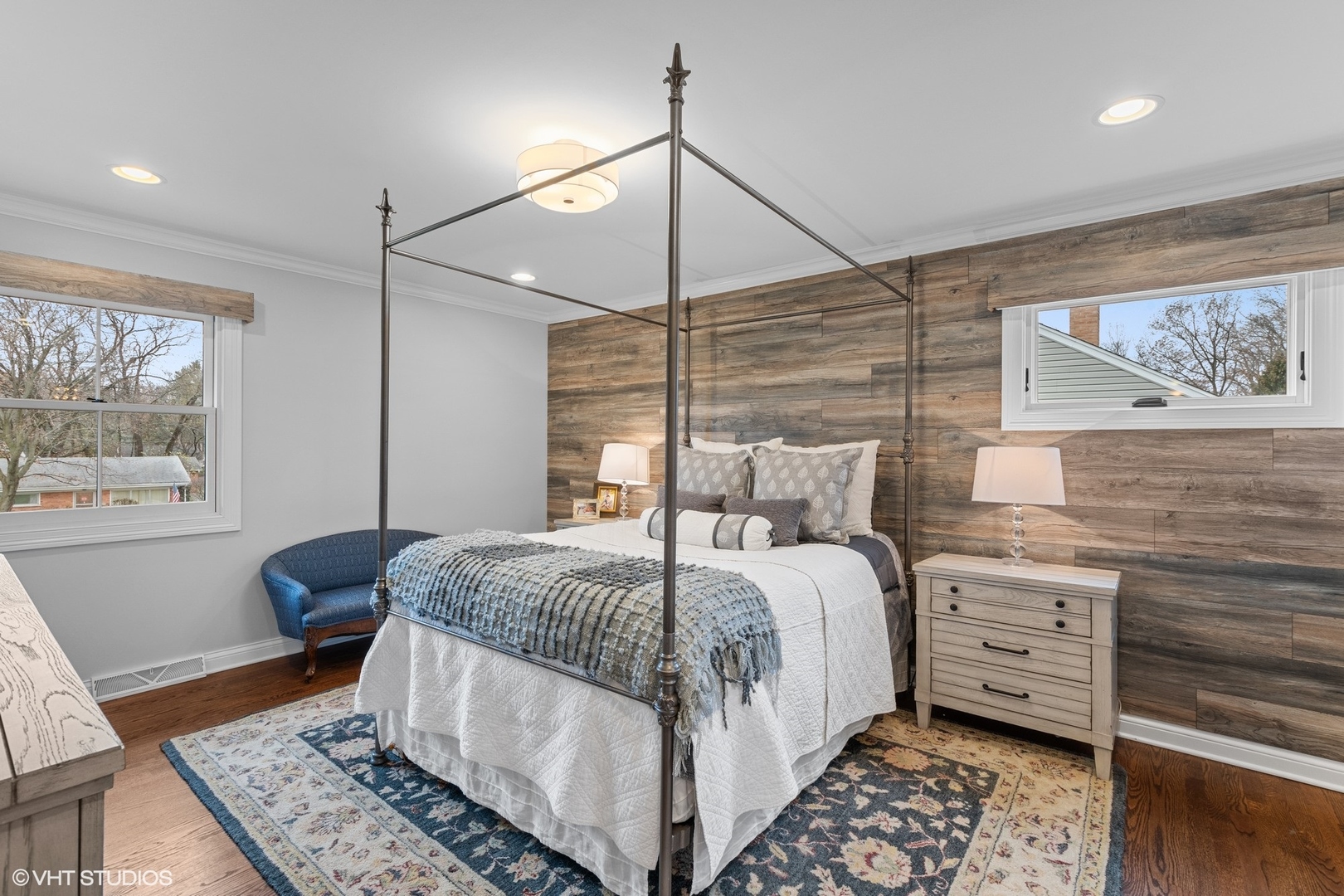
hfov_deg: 100.4
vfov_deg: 77.3
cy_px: 448
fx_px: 560
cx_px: 672
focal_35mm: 15
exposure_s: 1/2
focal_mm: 10
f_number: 8
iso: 200
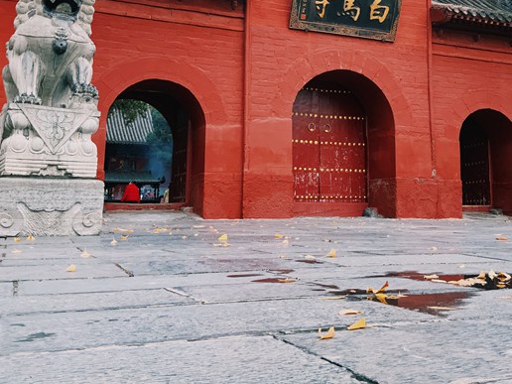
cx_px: 333
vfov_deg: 31.8
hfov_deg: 41.6
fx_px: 666
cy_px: 110
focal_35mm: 45
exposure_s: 1/292
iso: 16
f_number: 1.8
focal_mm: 3
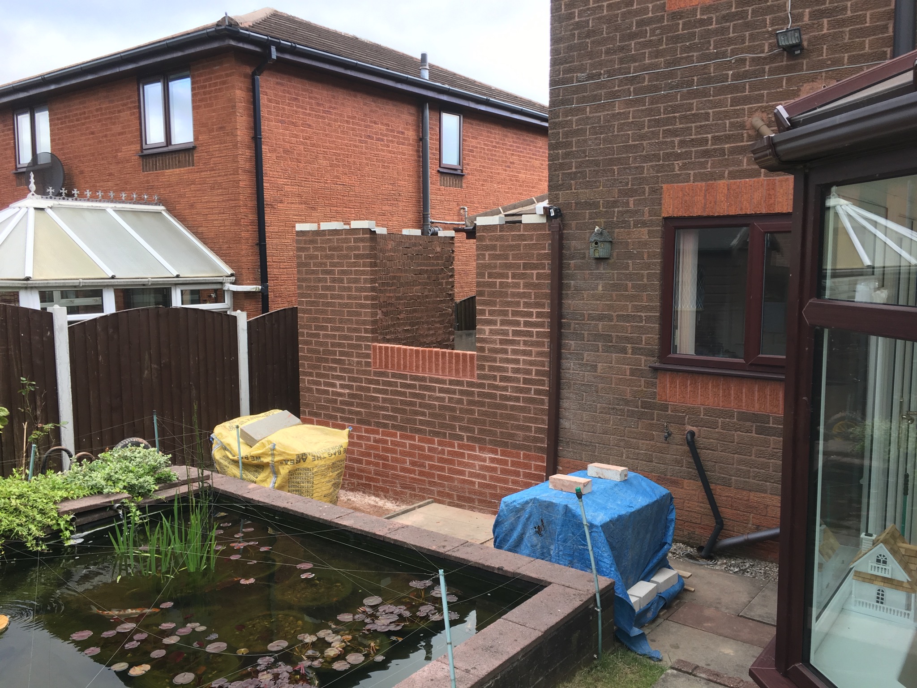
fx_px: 768
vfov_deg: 48.2
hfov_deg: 61.7
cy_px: 344
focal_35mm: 29
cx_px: 458
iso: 25
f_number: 2.2
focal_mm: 4.15
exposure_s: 1/100
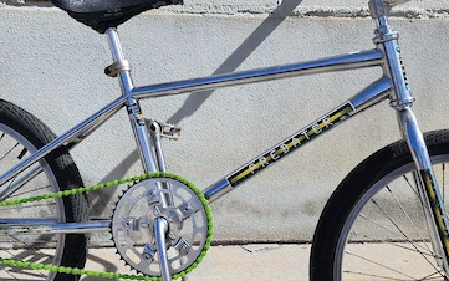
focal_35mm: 54
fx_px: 661
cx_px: 218
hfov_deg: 37.5
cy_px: 108
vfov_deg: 24.0
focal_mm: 6.4
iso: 12
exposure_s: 1/1087
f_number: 1.8
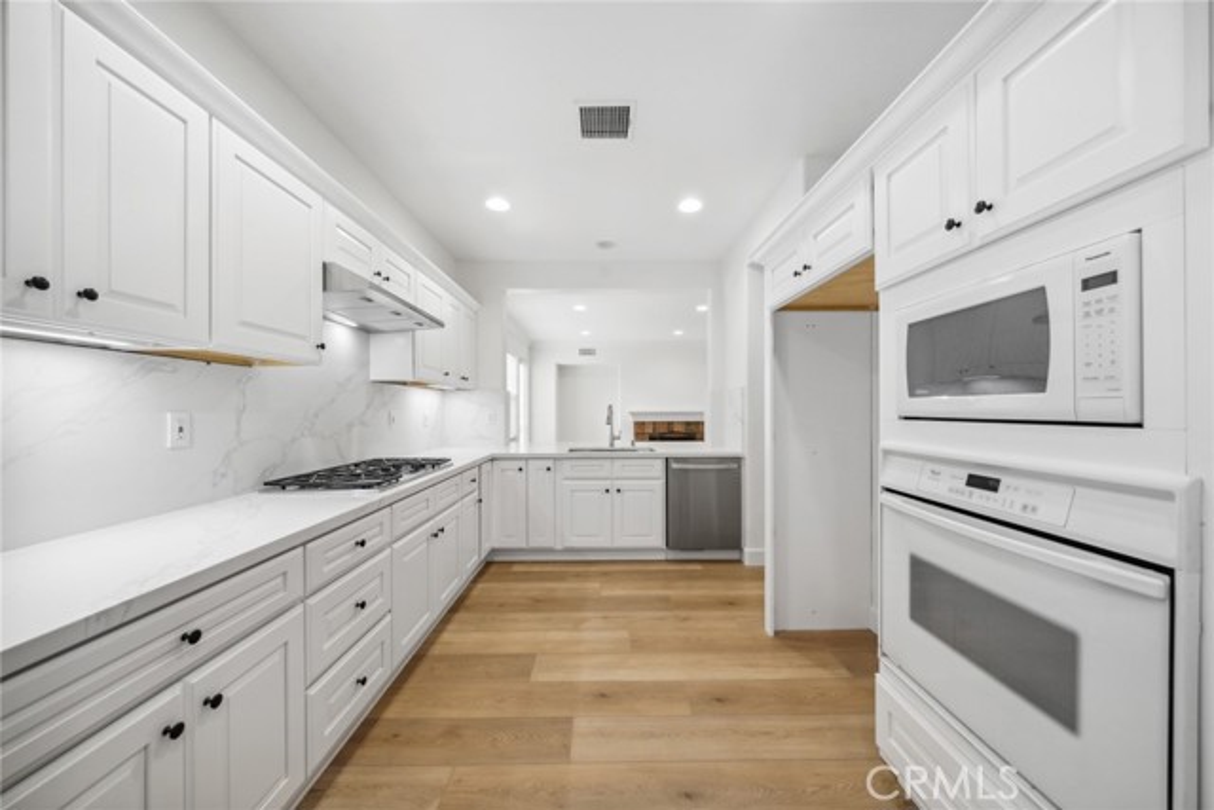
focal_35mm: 12
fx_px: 405
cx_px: 607
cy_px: 405
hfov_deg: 112.6
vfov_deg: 90.0
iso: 400
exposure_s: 1/25
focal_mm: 12
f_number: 8
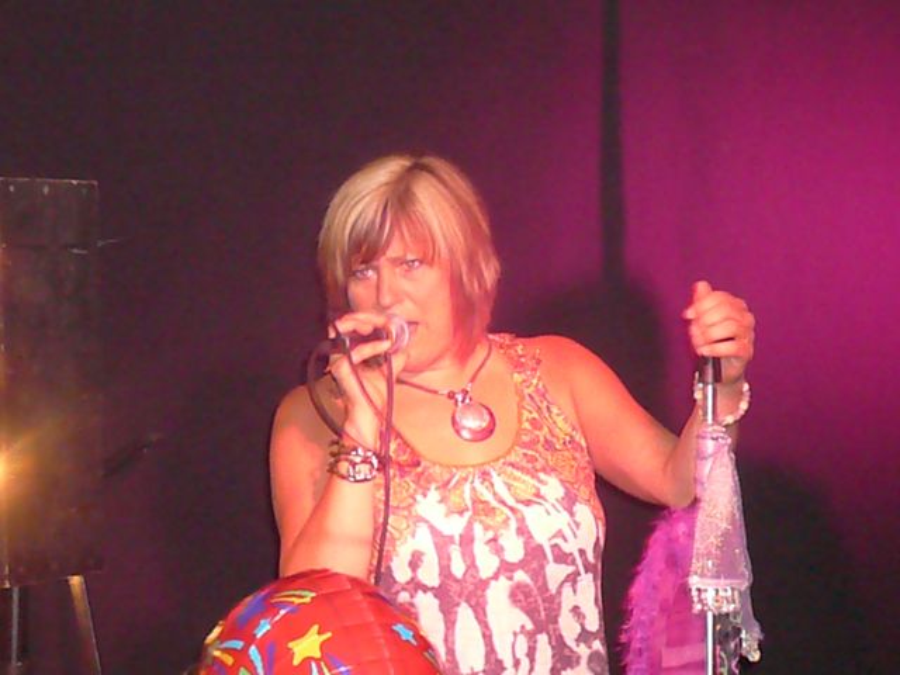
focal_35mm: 112
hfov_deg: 17.6
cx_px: 450
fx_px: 2912
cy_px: 338
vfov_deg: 13.2
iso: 1600
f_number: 3.9
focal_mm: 16.6
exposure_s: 1/25
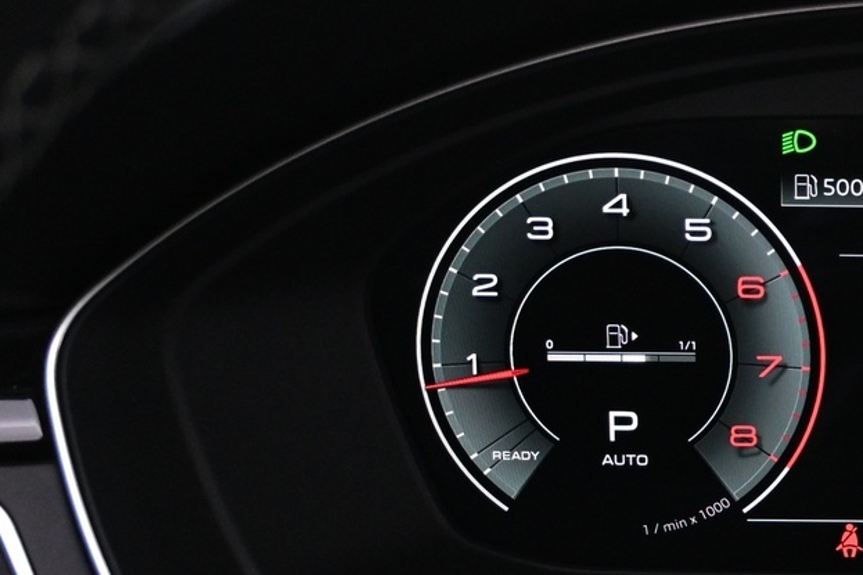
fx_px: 1869
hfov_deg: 23.7
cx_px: 1042
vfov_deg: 17.5
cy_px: 267
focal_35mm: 78
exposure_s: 1/30
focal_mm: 20
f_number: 3.8
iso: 2000
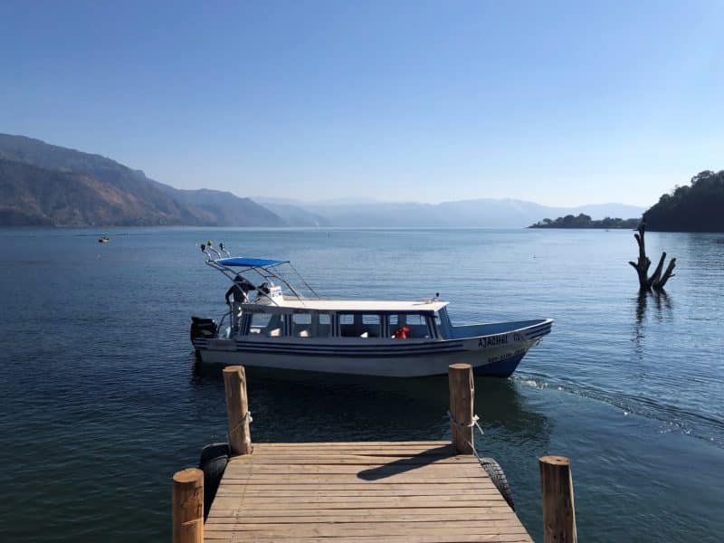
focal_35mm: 28
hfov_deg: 63.4
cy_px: 272
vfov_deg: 49.7
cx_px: 362
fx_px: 586
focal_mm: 3.99
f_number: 1.8
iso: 25
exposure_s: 1/3690
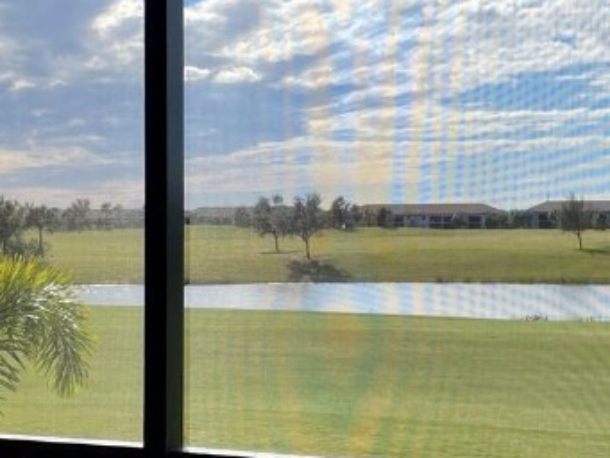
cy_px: 193
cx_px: 335
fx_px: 1375
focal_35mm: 78
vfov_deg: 18.9
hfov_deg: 25.0
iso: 32
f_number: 1.6
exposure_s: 1/3861
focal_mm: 4.2
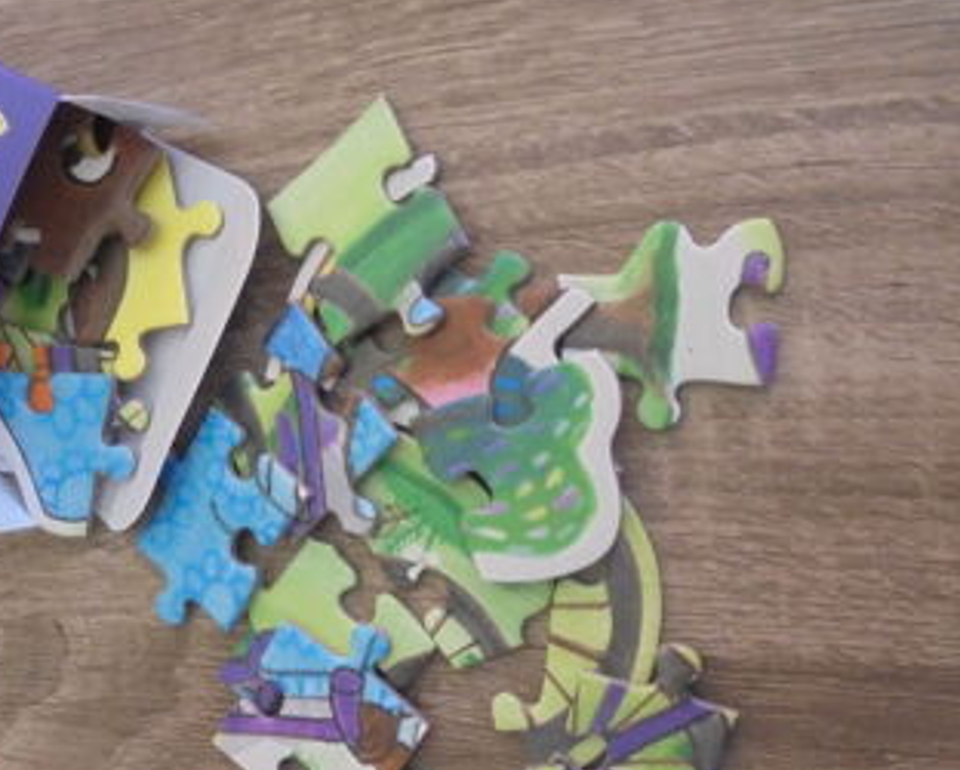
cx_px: 348
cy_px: 459
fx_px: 1109
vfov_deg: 38.1
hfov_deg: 46.3
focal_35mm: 39
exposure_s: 1/30
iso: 320
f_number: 3.5
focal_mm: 4.6
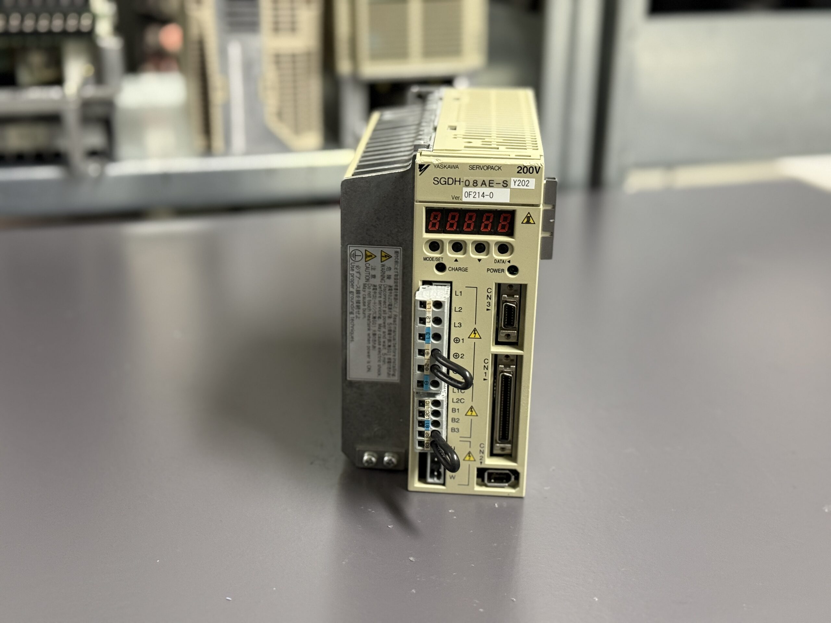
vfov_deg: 30.3
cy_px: 312
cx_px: 416
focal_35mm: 48
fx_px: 1152
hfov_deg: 39.7
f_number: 1.78
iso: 250
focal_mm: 6.76
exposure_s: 1/33
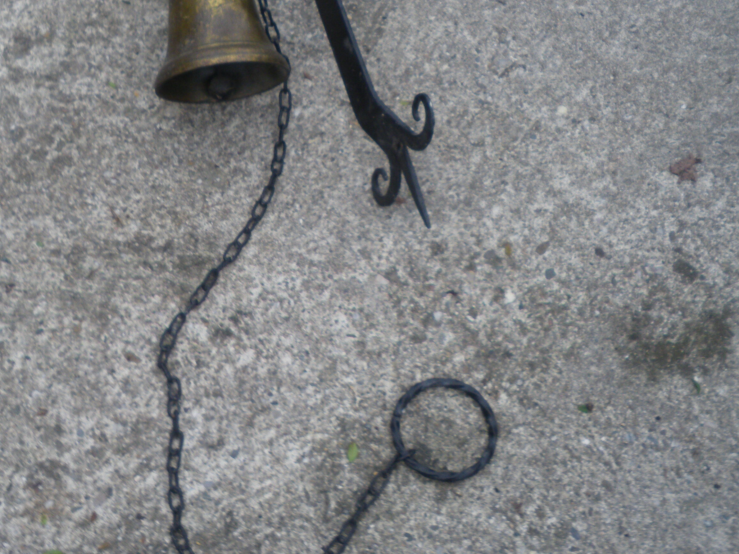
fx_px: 1217
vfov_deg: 25.6
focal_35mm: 57
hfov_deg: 33.5
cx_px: 260
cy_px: 246
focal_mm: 6.3
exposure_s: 1/50
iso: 64
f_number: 3.5
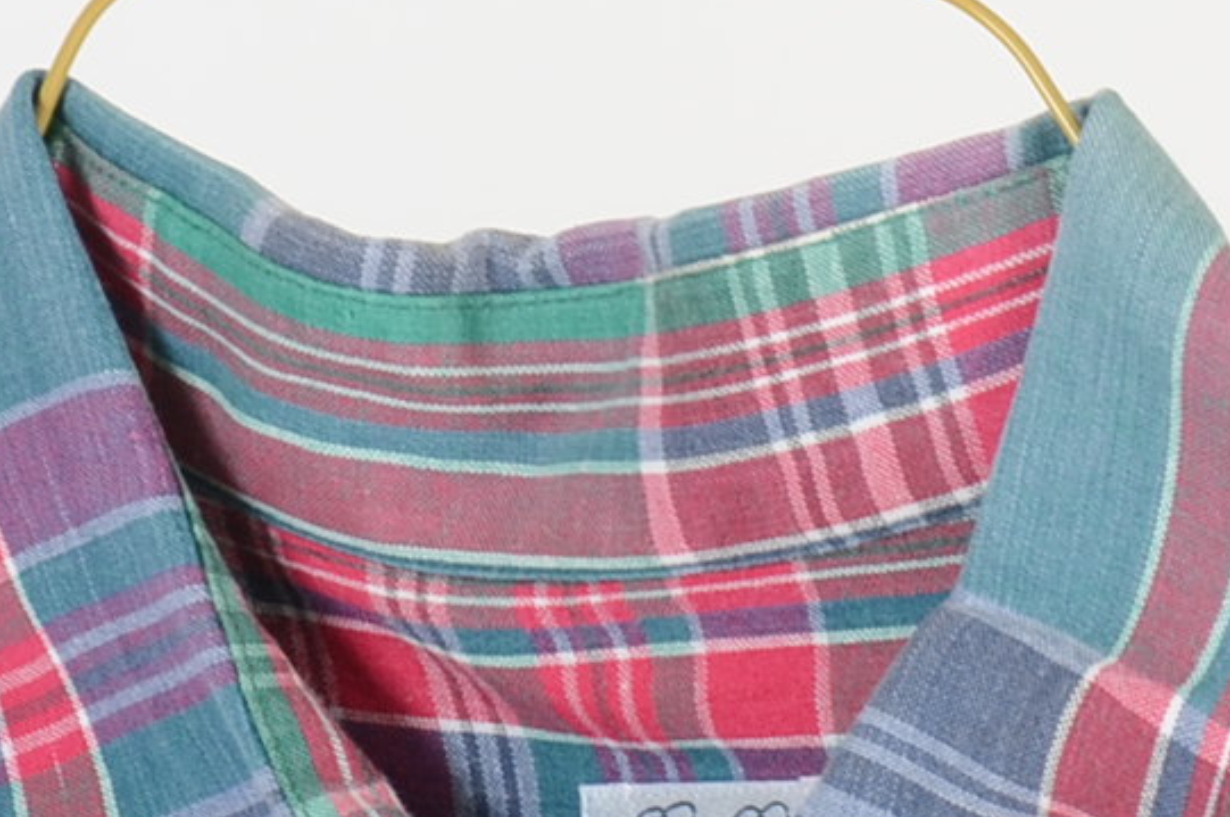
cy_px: 1447
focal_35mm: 628
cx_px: 2553
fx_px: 21425
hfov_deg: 3.3
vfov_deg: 2.2
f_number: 11
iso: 125
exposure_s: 1/160
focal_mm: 92
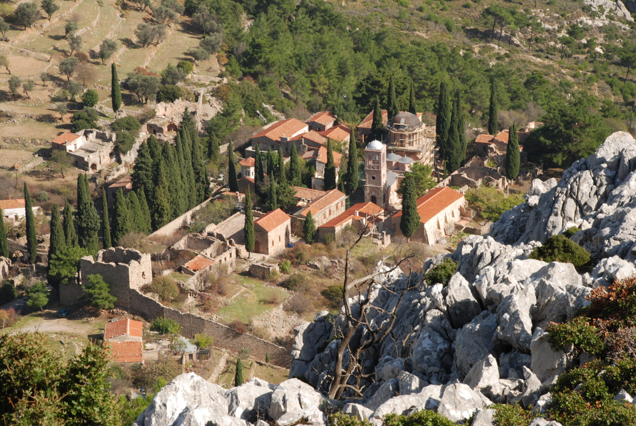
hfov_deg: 17.0
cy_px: 213
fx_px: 2123
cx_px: 318
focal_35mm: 120
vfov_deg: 11.5
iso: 100
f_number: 16
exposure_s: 1/50
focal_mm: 80
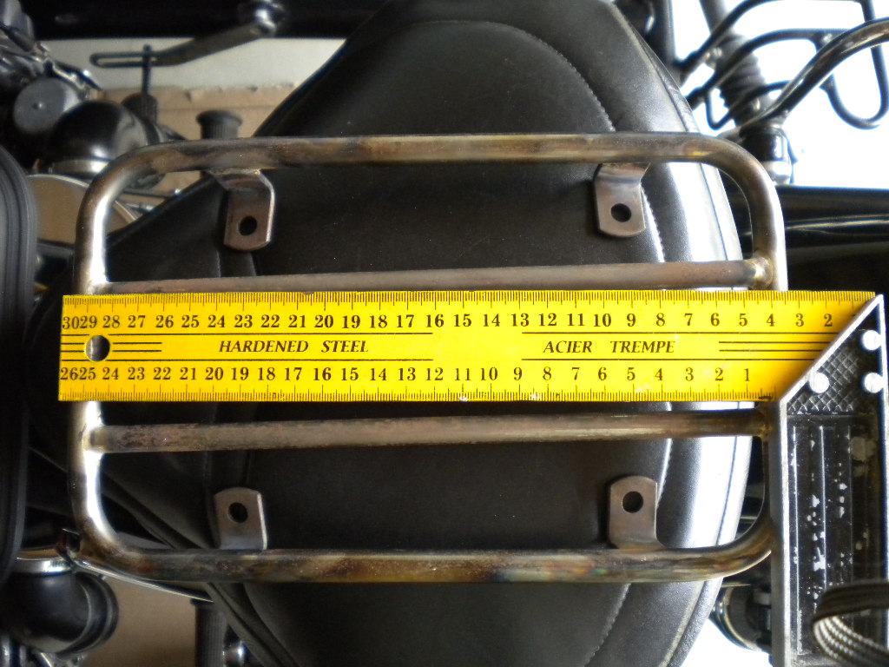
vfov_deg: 40.7
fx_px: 899
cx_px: 444
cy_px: 334
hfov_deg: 52.6
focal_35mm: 35
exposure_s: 1/150
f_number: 3.1
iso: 400
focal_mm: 6.3
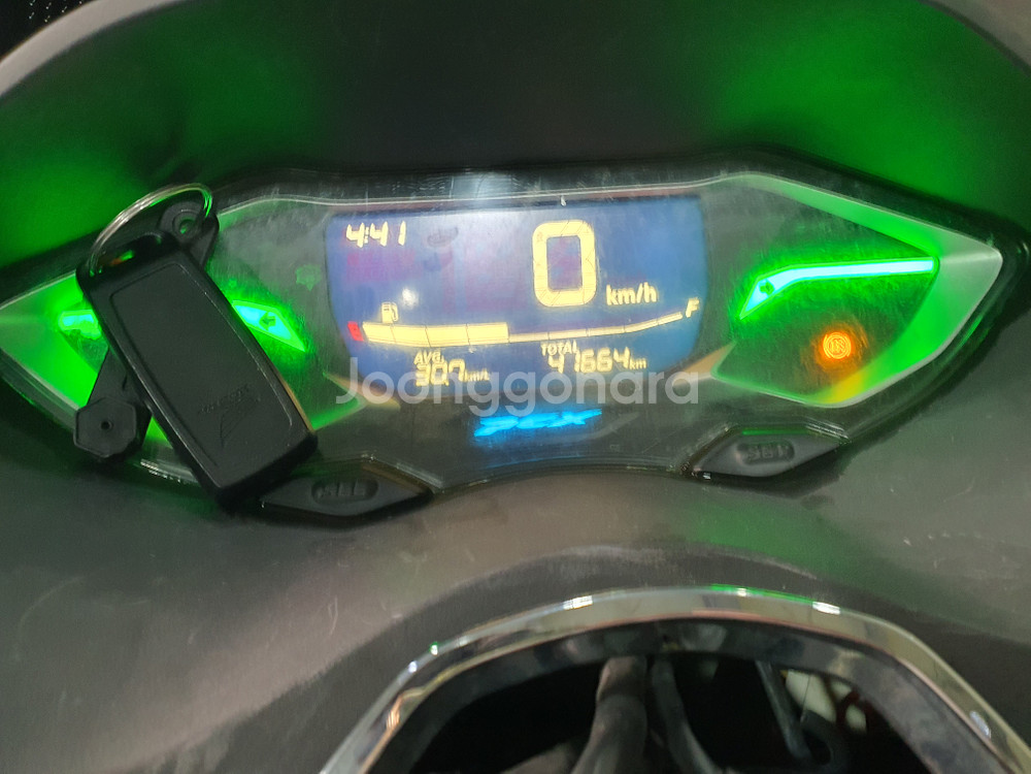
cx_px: 516
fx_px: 774
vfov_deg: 53.1
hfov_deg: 67.3
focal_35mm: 26
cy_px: 387
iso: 400
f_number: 2.4
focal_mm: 4.3
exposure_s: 1/40
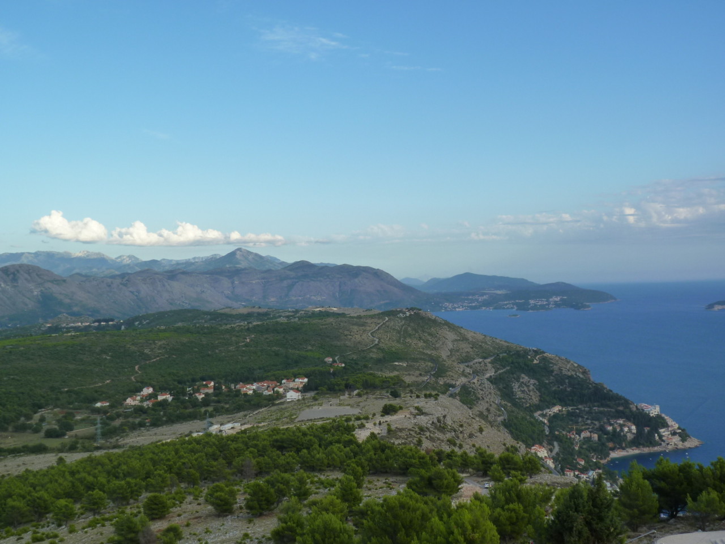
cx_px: 362
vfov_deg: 32.2
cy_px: 272
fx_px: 942
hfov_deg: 42.1
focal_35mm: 45
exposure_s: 1/250
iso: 125
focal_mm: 8
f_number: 4.5
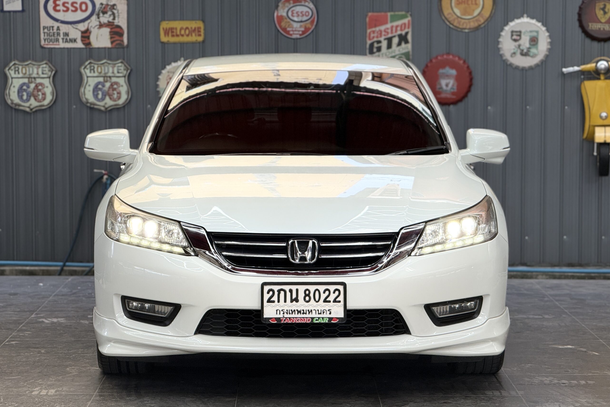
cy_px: 214
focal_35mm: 125
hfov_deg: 16.4
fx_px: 2118
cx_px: 305
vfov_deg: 11.0
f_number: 2.8
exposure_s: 1/158
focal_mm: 15.66
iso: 100
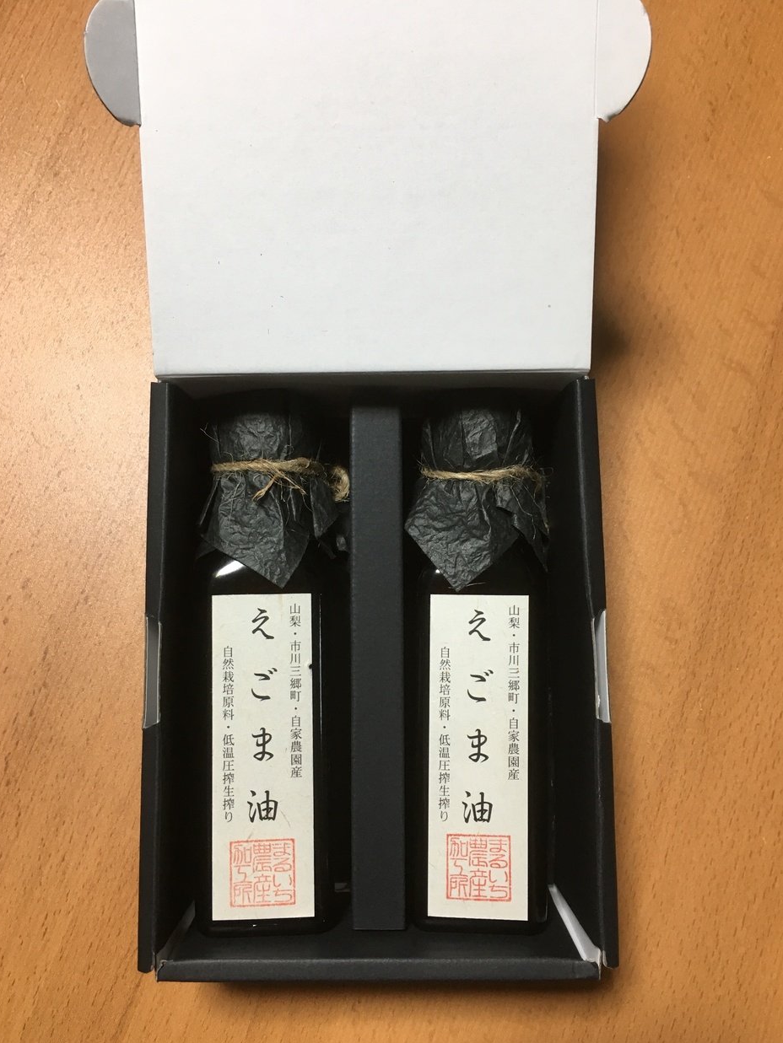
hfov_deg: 46.8
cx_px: 382
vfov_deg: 59.9
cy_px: 539
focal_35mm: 30
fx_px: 905
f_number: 2.2
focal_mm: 4.15
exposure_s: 1/30
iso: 80
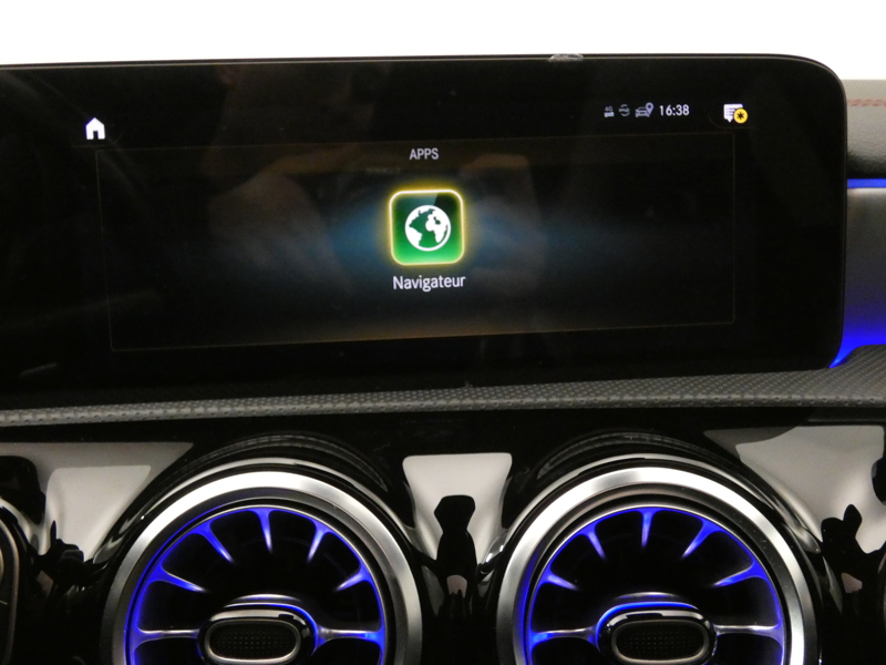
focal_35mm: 32
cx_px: 443
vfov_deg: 44.2
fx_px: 819
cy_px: 332
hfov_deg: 56.8
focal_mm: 5.8
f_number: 3.4
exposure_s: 1/25
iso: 1600
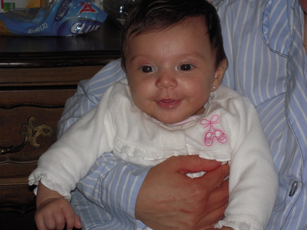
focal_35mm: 112
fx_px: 993
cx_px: 154
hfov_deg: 17.6
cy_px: 115
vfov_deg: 13.2
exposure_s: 1/80
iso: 100
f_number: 5.8
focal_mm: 20
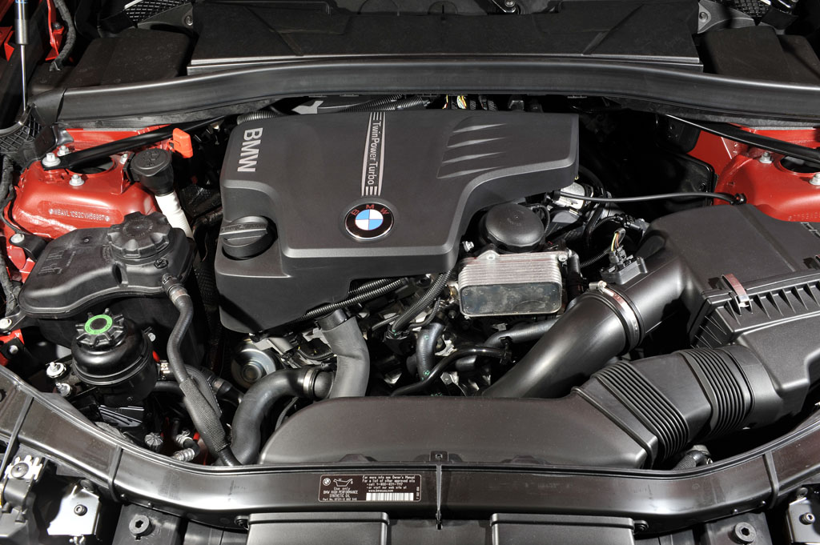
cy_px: 272
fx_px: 819
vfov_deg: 36.8
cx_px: 410
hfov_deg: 53.2
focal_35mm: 36
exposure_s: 1/6
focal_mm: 36
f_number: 13
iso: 200
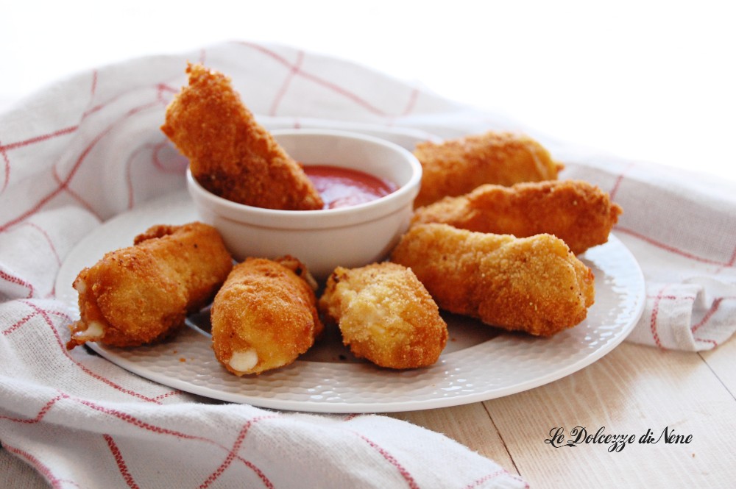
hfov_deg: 24.6
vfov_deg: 16.5
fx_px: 1685
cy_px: 244
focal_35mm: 82
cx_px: 368
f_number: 5.6
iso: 800
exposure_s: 1/25
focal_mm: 55
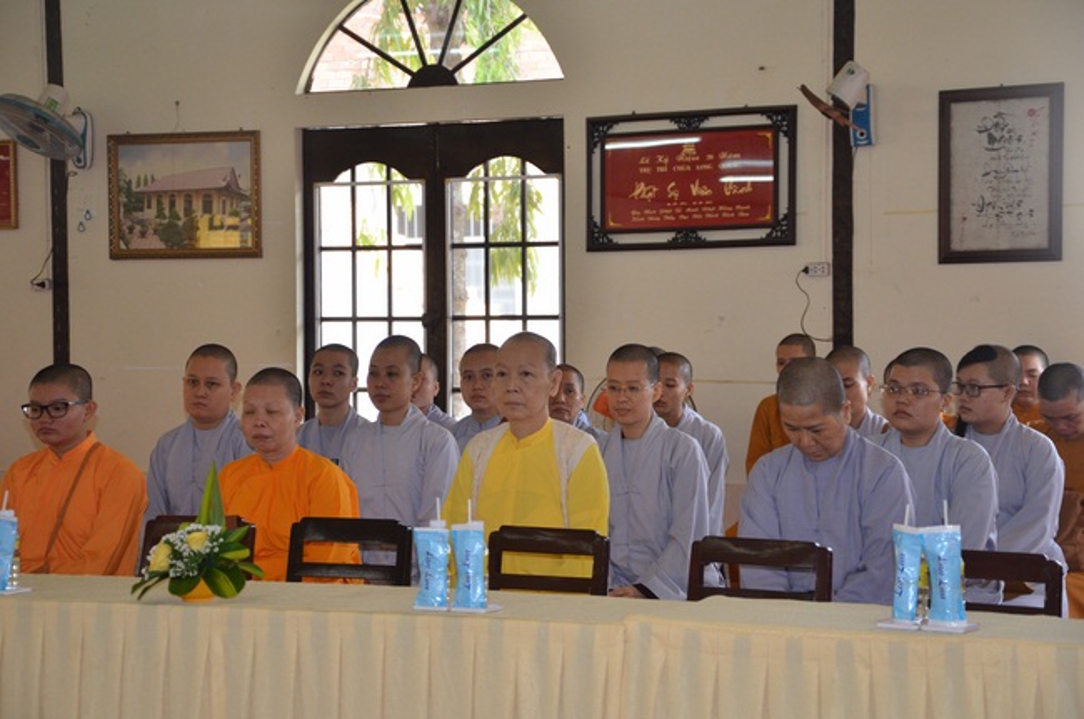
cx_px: 542
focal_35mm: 87
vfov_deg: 15.6
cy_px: 360
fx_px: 2615
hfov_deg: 23.4
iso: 1000
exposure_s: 1/200
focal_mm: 58
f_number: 5
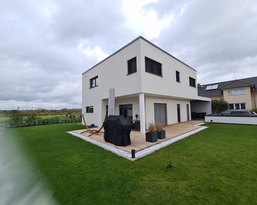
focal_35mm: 14
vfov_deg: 88.0
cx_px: 137
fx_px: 106
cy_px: 101
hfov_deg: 100.6
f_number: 2.2
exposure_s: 1/706
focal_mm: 2.22
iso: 64
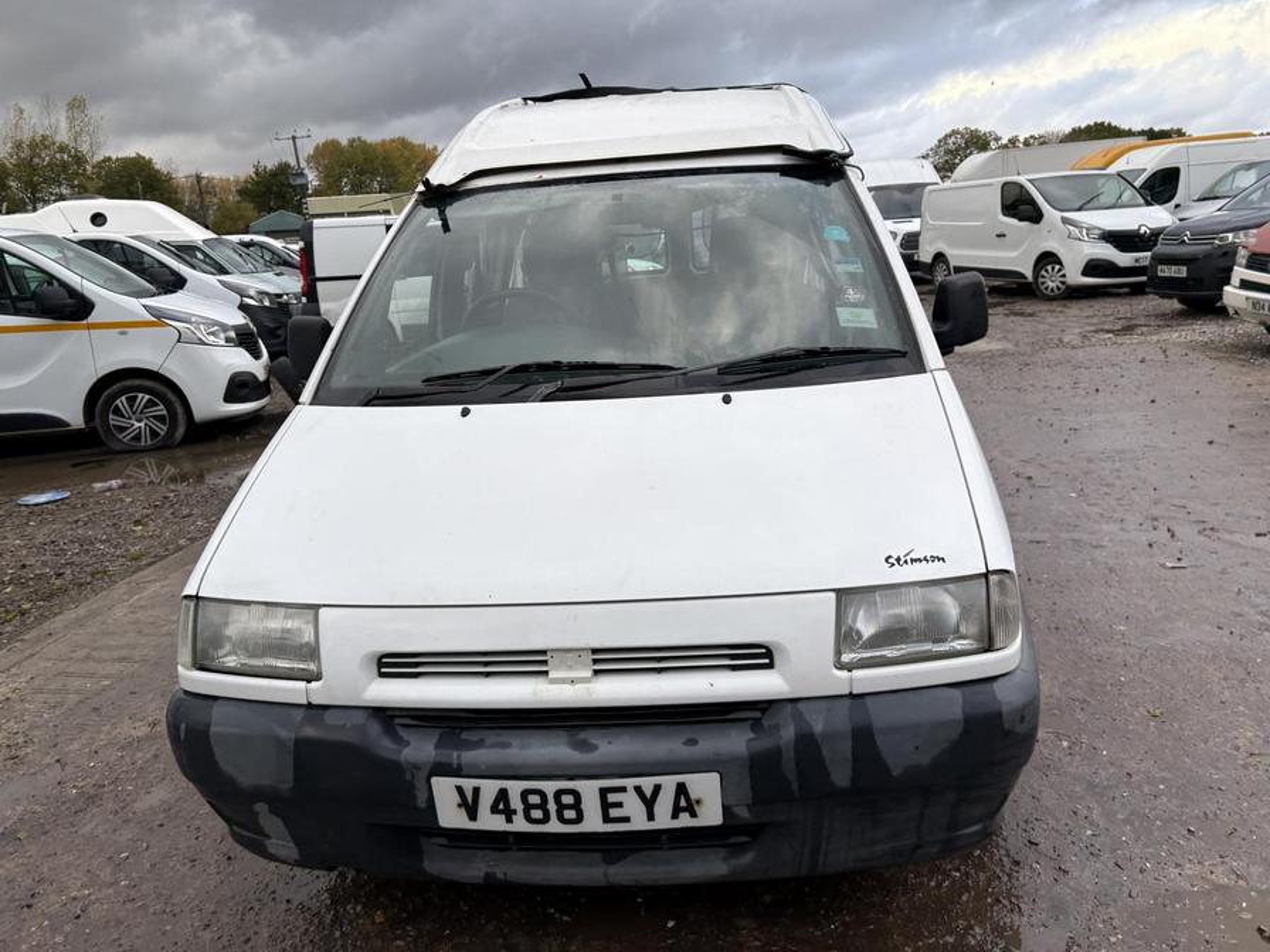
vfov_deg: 53.1
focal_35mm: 26
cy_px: 476
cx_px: 635
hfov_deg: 67.3
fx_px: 954
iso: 50
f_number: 1.6
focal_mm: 5.96
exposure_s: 1/441
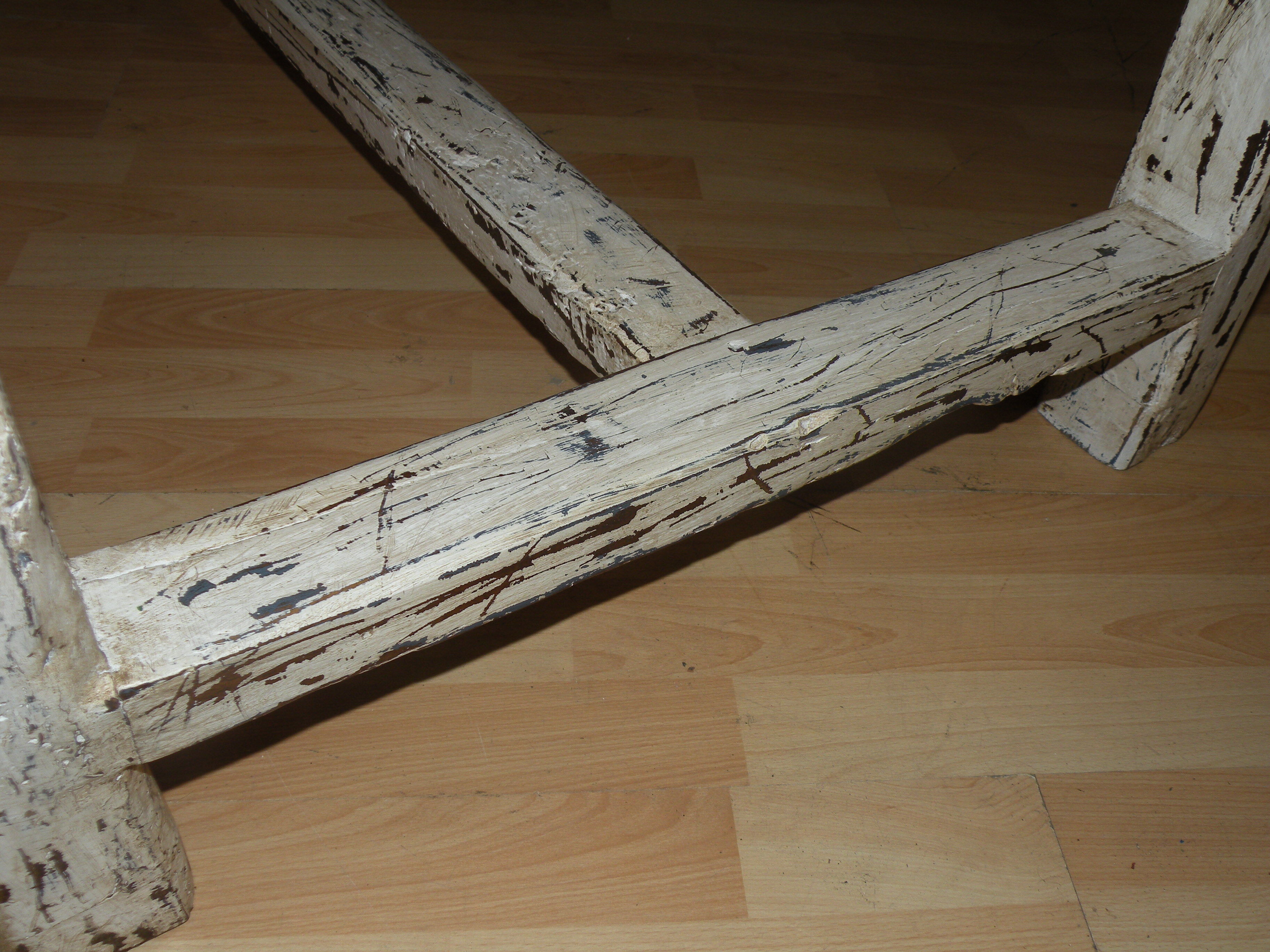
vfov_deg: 42.9
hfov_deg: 55.4
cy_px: 476
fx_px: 1211
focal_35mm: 33
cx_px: 635
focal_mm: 5.8
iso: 64
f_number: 3.2
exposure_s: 1/60
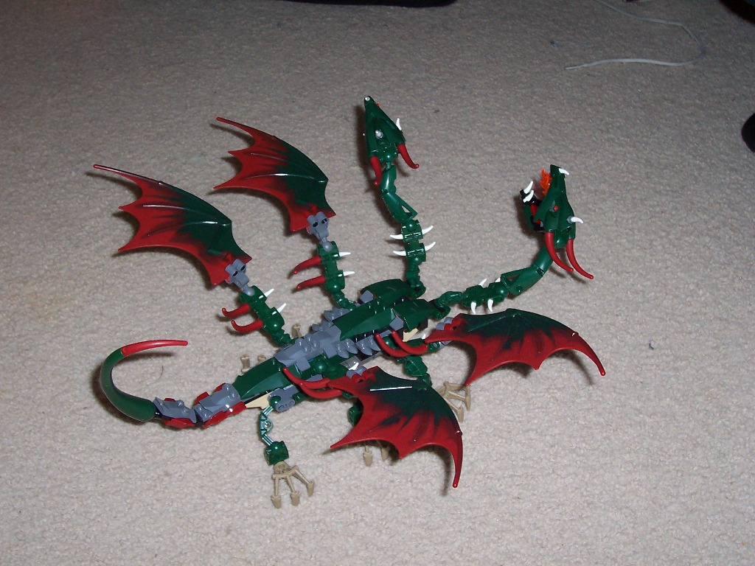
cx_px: 378
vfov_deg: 31.5
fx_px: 1003
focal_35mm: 46
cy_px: 283
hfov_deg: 41.2
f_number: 3
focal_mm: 7
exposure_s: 1/60
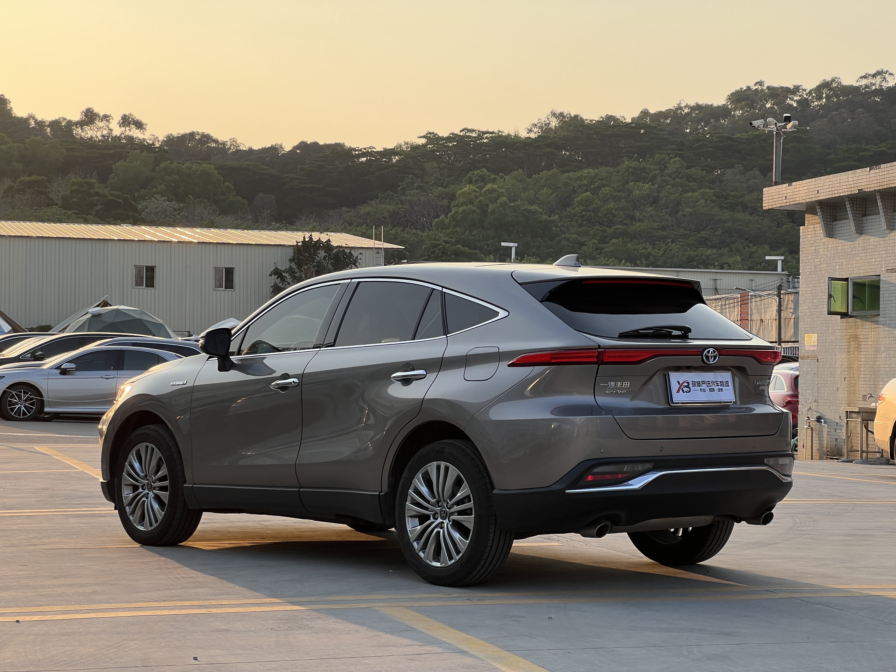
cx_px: 448
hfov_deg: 25.3
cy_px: 336
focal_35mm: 77
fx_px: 1993
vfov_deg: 19.1
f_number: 2.8
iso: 32
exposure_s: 1/386
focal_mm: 9
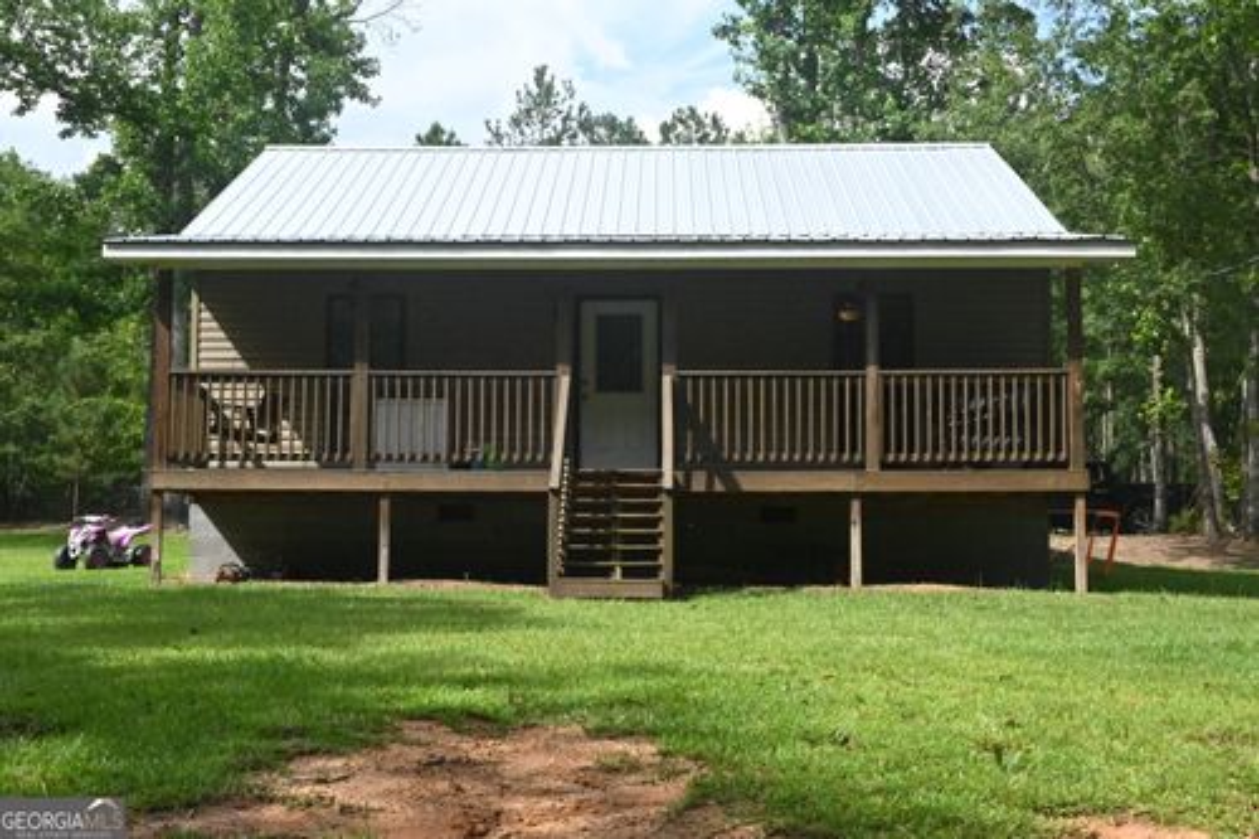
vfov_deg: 26.5
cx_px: 630
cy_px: 420
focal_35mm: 51
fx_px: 1783
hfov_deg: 38.9
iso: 6400
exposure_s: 1/1600
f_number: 20
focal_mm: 34
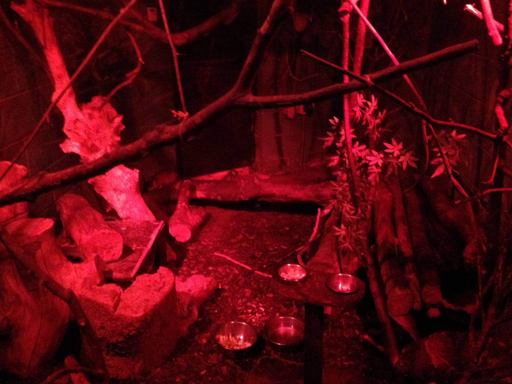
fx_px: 532
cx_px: 273
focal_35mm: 36
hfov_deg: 51.3
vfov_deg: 39.6
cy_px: 180
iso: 800
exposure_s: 1/15
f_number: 2.4
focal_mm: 4.12
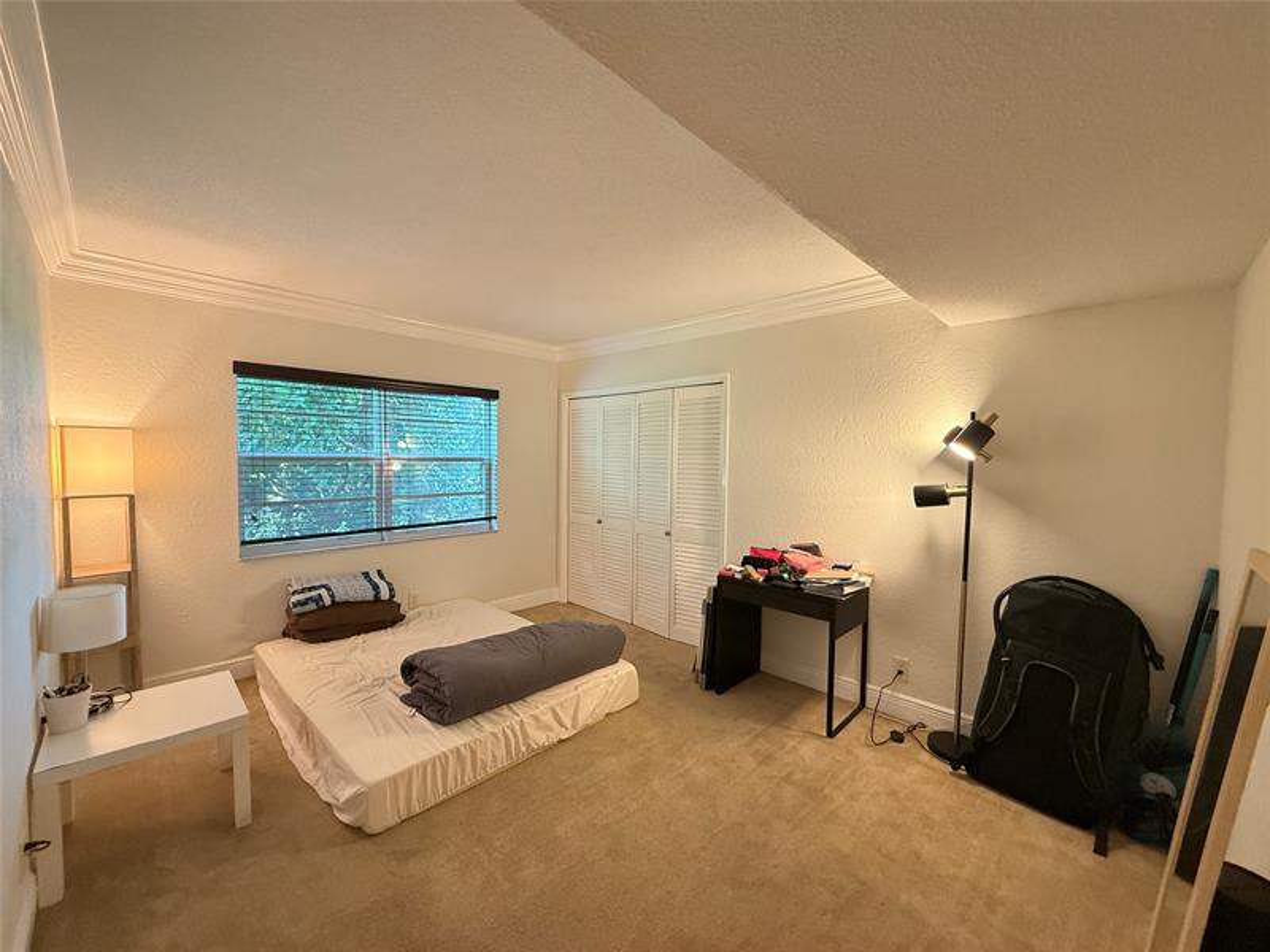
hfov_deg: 102.1
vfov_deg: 85.7
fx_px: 514
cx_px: 635
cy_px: 476
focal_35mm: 14
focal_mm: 2.22
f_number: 2.2
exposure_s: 1/60
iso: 500
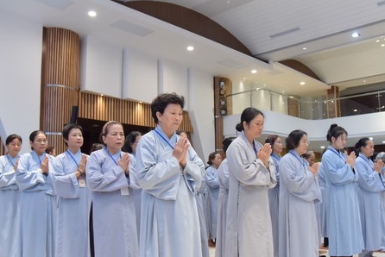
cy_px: 155
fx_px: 375
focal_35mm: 35
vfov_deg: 37.7
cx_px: 215
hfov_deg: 54.3
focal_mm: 24
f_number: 4.5
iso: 1000
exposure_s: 1/125
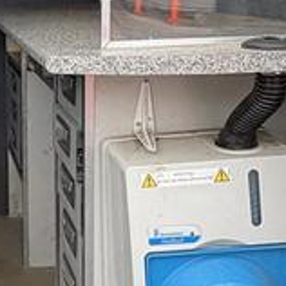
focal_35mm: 70
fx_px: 654
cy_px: 101
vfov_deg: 24.6
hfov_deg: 22.7
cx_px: -54
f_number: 2.2
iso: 125
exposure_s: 1/99
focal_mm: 2.22
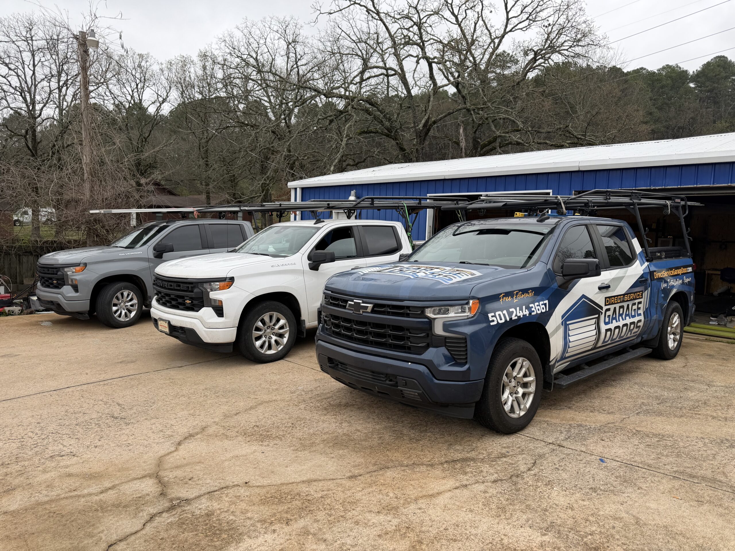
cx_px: 368
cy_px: 276
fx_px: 510
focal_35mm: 24
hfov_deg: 71.6
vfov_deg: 56.8
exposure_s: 1/385
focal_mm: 6.76
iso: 80
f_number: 1.78
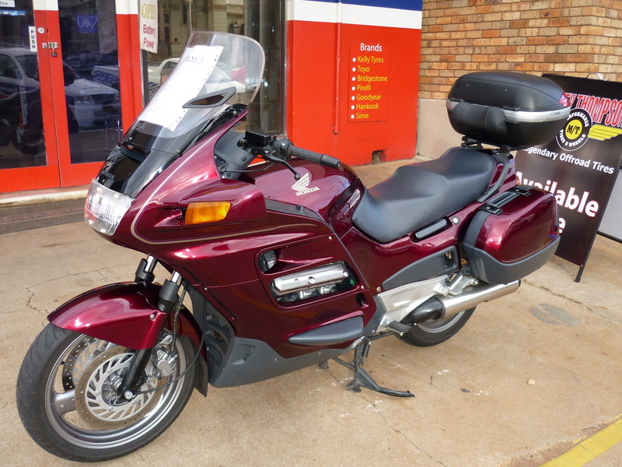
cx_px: 311
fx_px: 593
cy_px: 234
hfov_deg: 55.4
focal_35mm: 33
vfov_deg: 42.9
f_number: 2.8
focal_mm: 5.5
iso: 100
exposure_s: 1/125
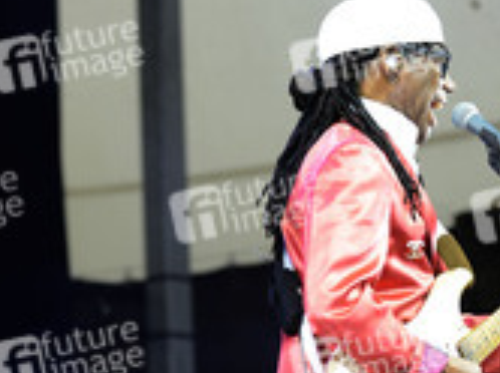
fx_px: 2639
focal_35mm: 183
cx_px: 288
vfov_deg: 8.1
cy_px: 283
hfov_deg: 10.8
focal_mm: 70
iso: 400
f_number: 2.8
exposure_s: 1/320
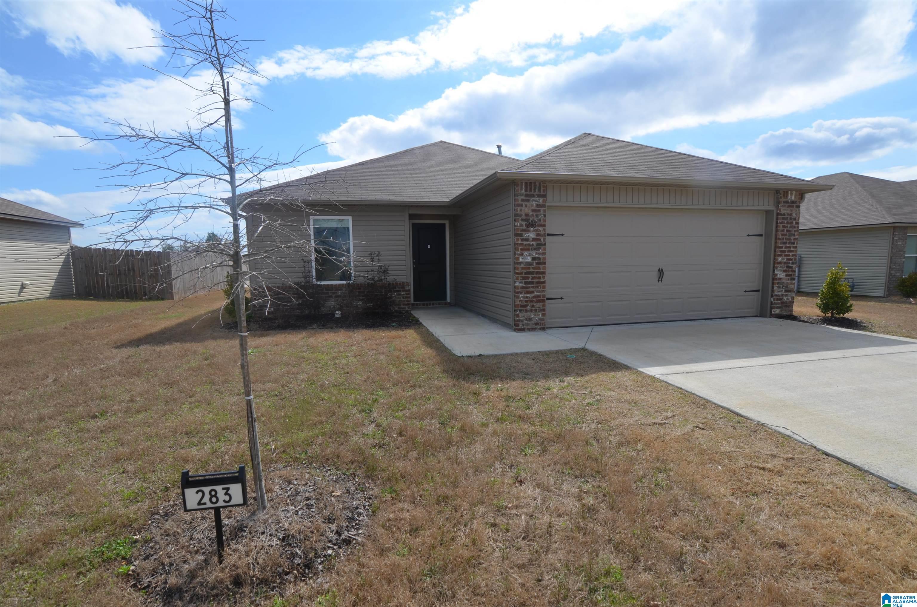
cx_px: 458
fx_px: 419
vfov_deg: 71.8
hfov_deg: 95.1
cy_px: 304
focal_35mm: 16
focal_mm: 11
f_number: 8
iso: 100
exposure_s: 1/250
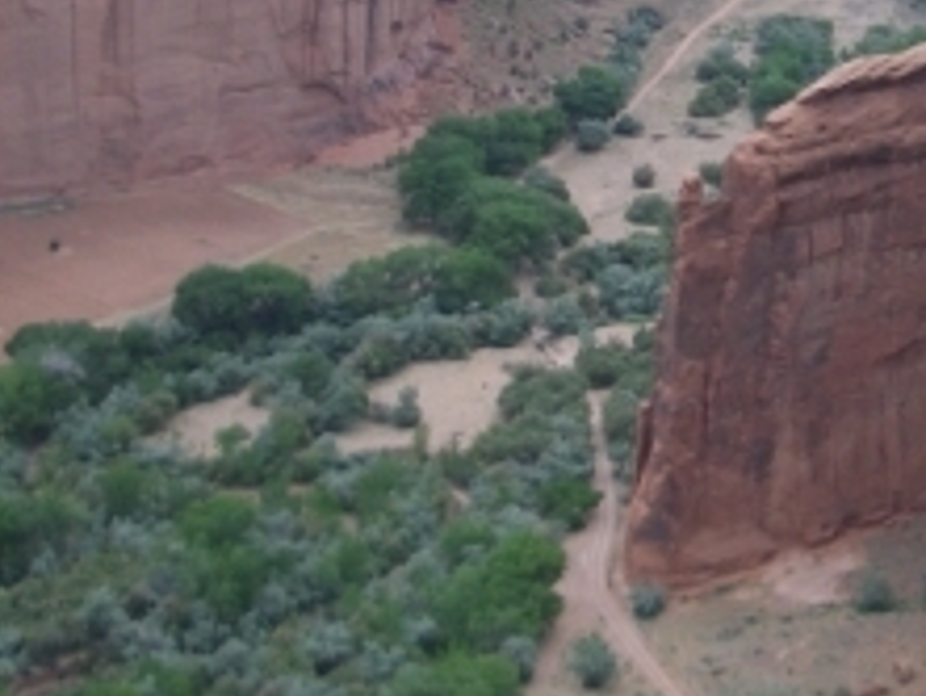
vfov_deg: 15.5
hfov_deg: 20.1
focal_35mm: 95
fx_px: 2543
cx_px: 897
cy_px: 193
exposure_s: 1/320
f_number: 2.6
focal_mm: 5.8
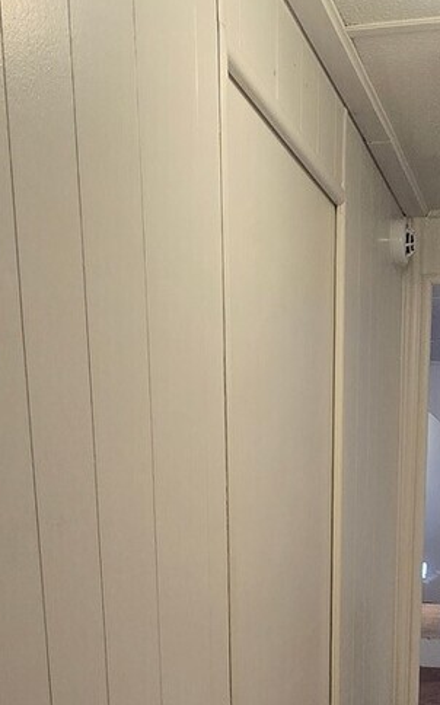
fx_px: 788
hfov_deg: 30.0
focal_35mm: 41
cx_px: 390
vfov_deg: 42.6
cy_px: 682
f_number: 2.2
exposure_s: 1/60
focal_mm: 2.2
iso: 250
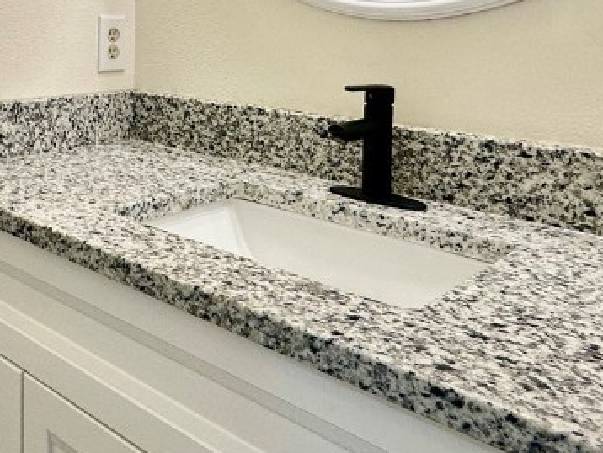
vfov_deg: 33.8
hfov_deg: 43.3
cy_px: 32
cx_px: 76
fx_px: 697
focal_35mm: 40
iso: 100
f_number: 2.2
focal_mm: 2.22
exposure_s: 1/120
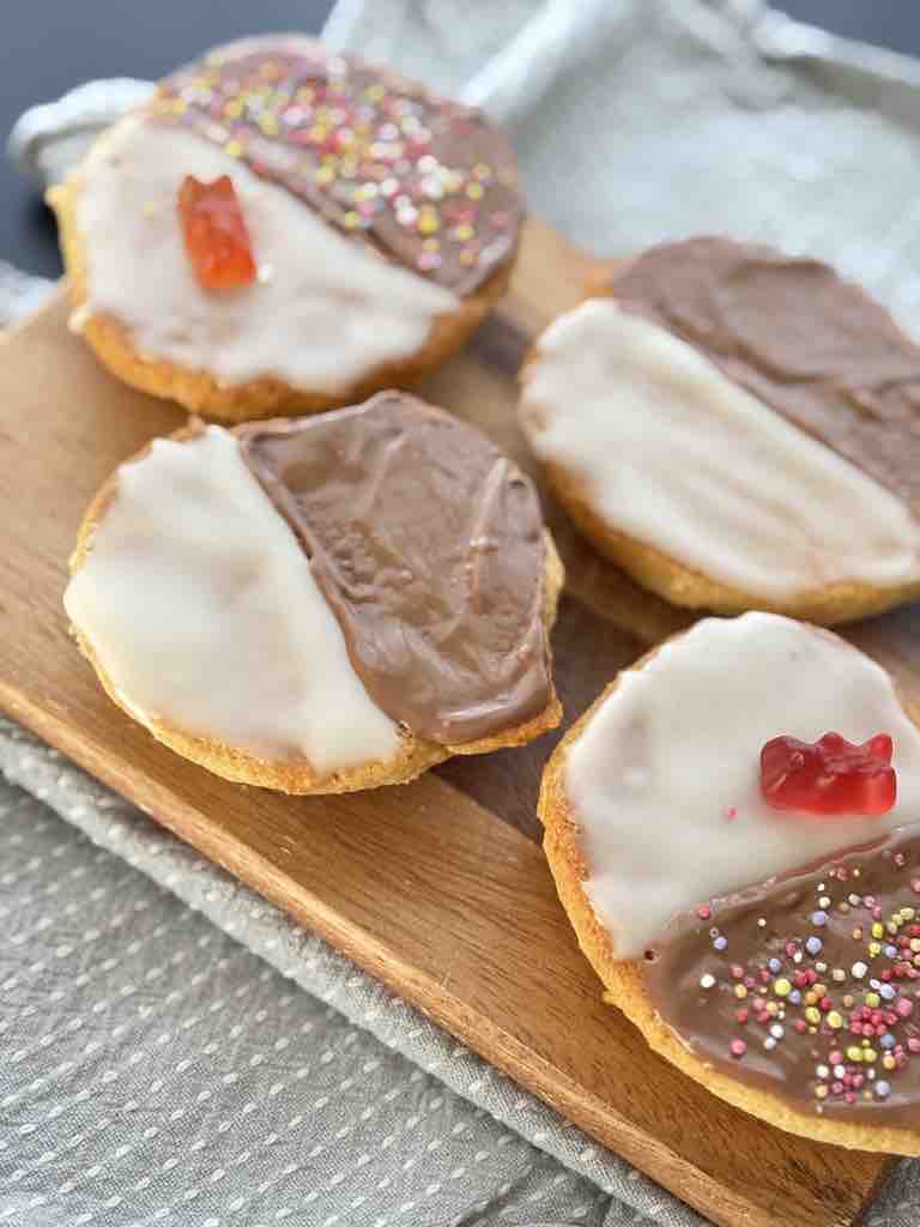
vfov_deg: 36.8
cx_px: 460
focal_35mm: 52
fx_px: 1843
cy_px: 614
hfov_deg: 28.0
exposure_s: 1/60
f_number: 1.6
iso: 125
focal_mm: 5.96
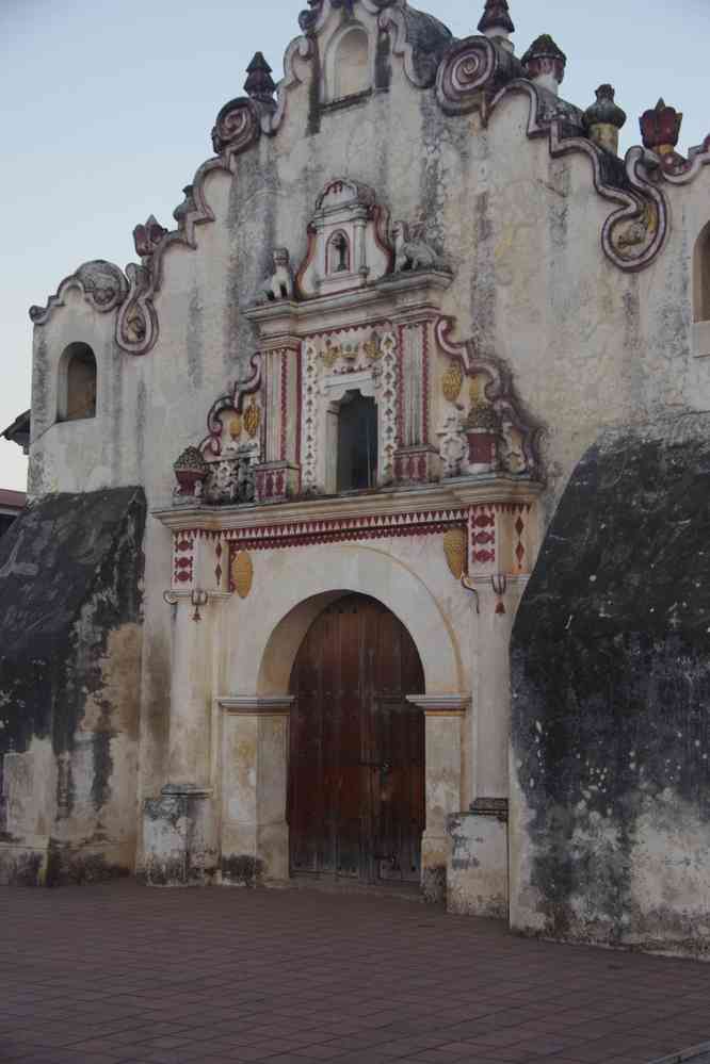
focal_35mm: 58
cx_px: 355
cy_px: 532
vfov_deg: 34.4
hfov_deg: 23.3
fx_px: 1722
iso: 800
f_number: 7.1
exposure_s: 1/60
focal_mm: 38.8
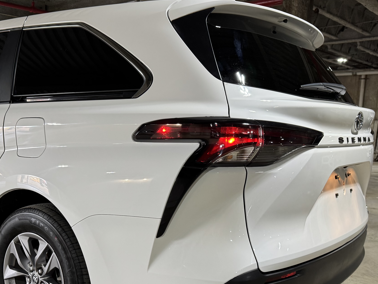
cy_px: 182
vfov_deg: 34.9
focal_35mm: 41
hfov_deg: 44.7
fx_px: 448
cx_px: 111
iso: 160
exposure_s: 1/60
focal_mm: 6.76
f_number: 1.78
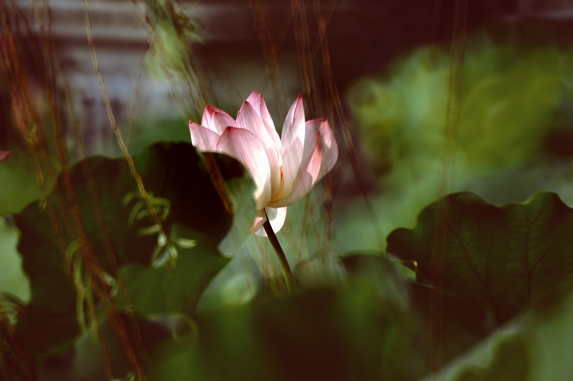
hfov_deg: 4.1
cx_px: 286
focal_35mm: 500
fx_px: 7952
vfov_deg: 2.7
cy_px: 190
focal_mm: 500
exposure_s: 1/90
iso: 100
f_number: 8
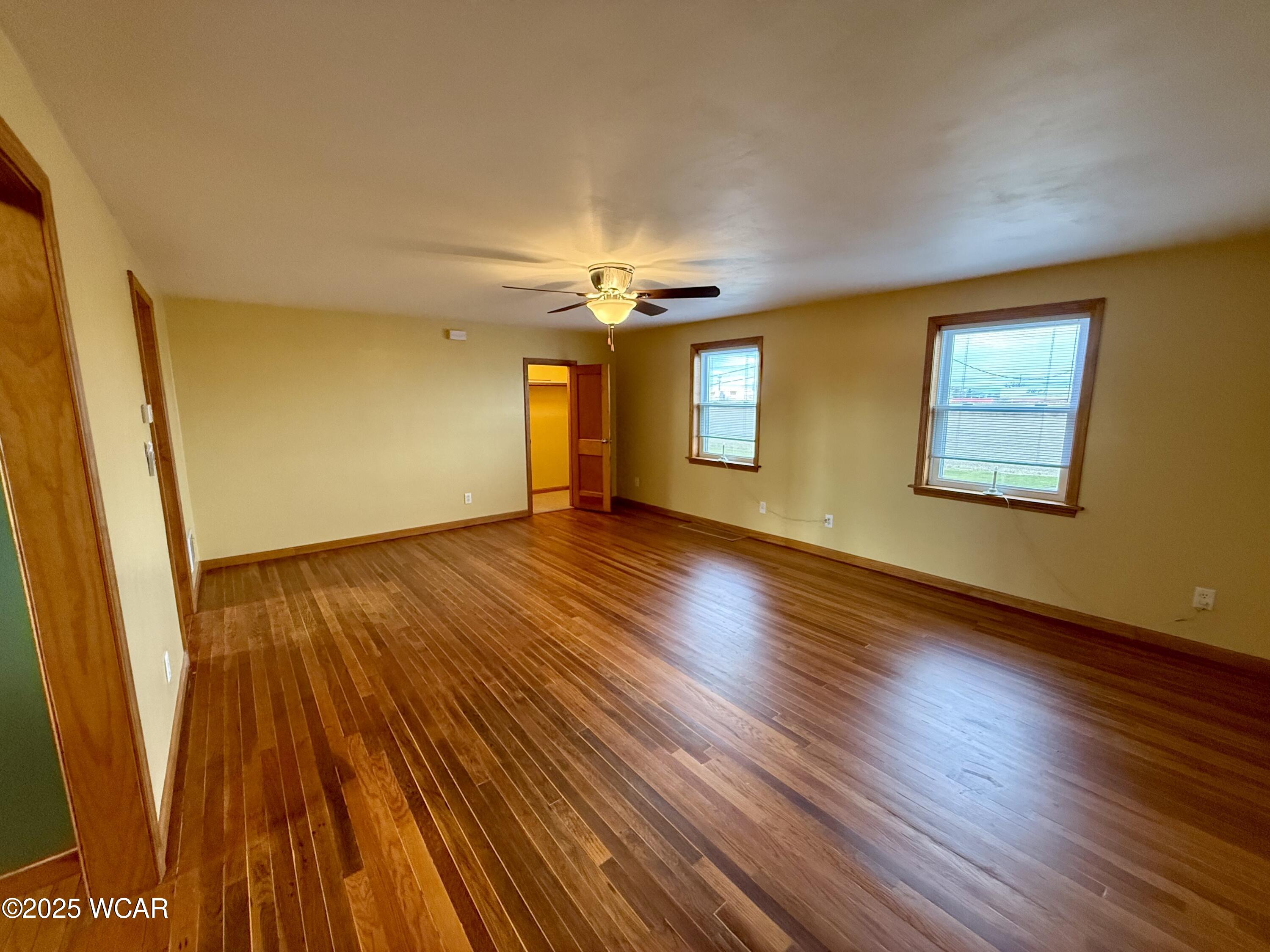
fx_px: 514
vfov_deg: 85.7
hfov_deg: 102.1
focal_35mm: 14
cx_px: 635
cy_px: 476
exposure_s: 1/120
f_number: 2.2
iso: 500
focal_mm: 2.22
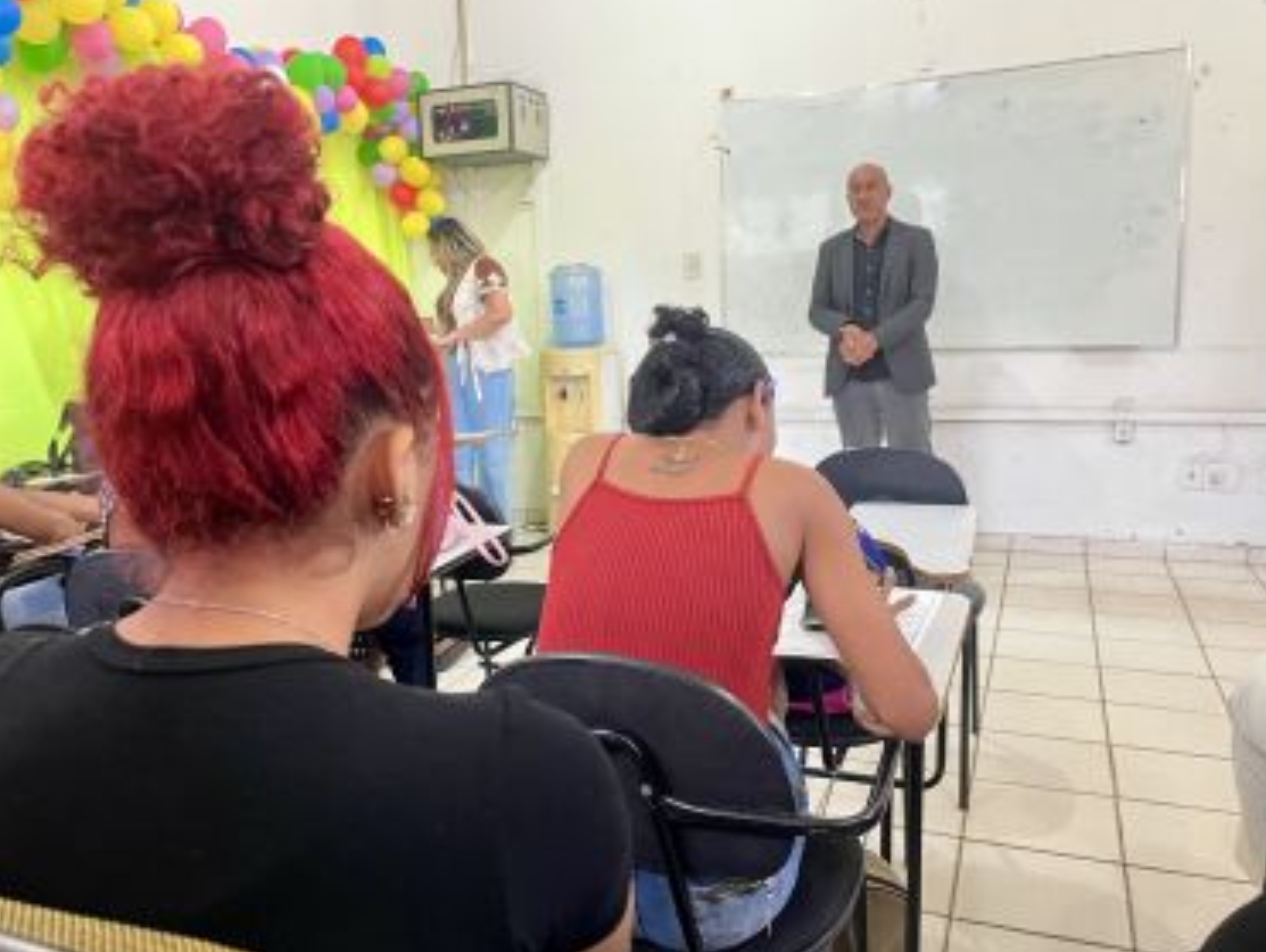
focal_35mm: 28
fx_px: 1025
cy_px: 488
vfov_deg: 49.8
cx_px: 621
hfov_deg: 63.4
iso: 400
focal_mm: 5.1
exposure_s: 1/60
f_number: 1.6
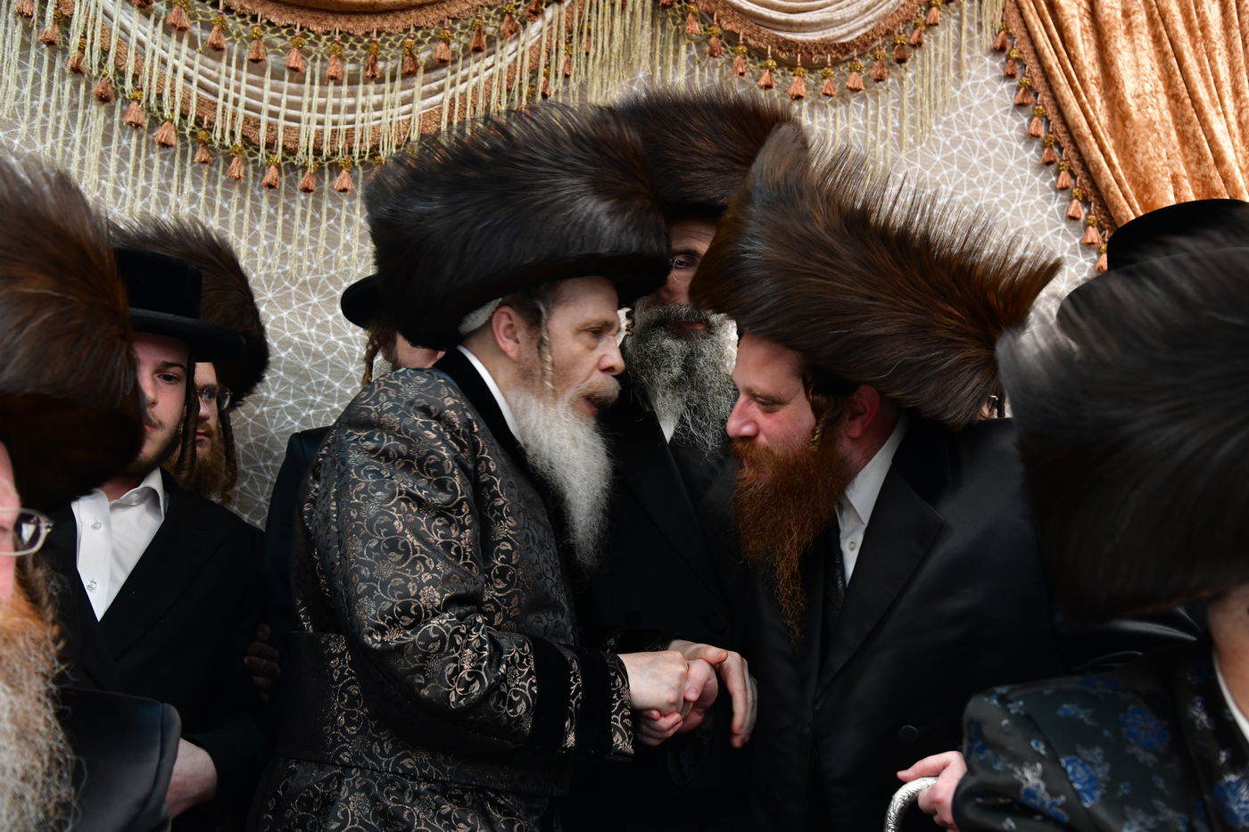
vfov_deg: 30.5
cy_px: 416
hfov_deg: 44.5
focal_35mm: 44
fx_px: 1526
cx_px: 624
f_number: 5.6
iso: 2000
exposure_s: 1/100
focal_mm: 44
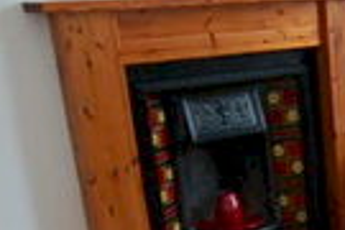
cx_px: 442
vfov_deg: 15.6
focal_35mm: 86
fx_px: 820
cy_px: 240
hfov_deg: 21.6
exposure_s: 1/50
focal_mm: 11
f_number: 4.2
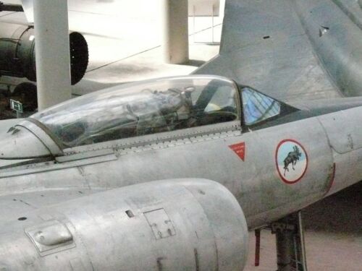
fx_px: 1506
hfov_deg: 13.7
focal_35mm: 144
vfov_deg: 10.3
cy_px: 136
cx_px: 181
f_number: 6.3
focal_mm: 17
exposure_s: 1/500
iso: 1600
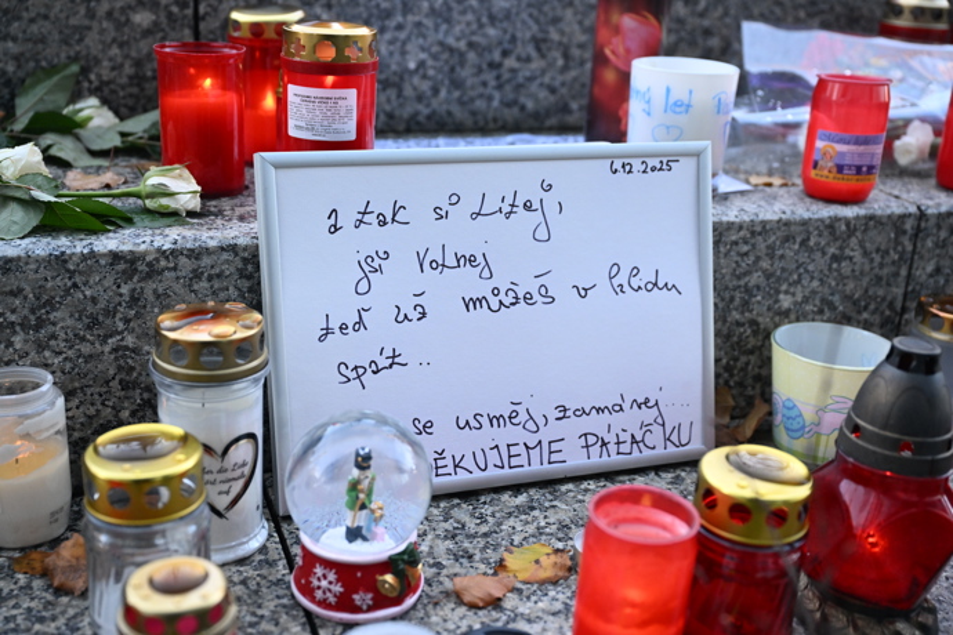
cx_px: 476
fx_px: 1112
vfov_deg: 31.9
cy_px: 318
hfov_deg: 46.4
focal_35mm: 42
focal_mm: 42
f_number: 3.5
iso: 2500
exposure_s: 1/2000
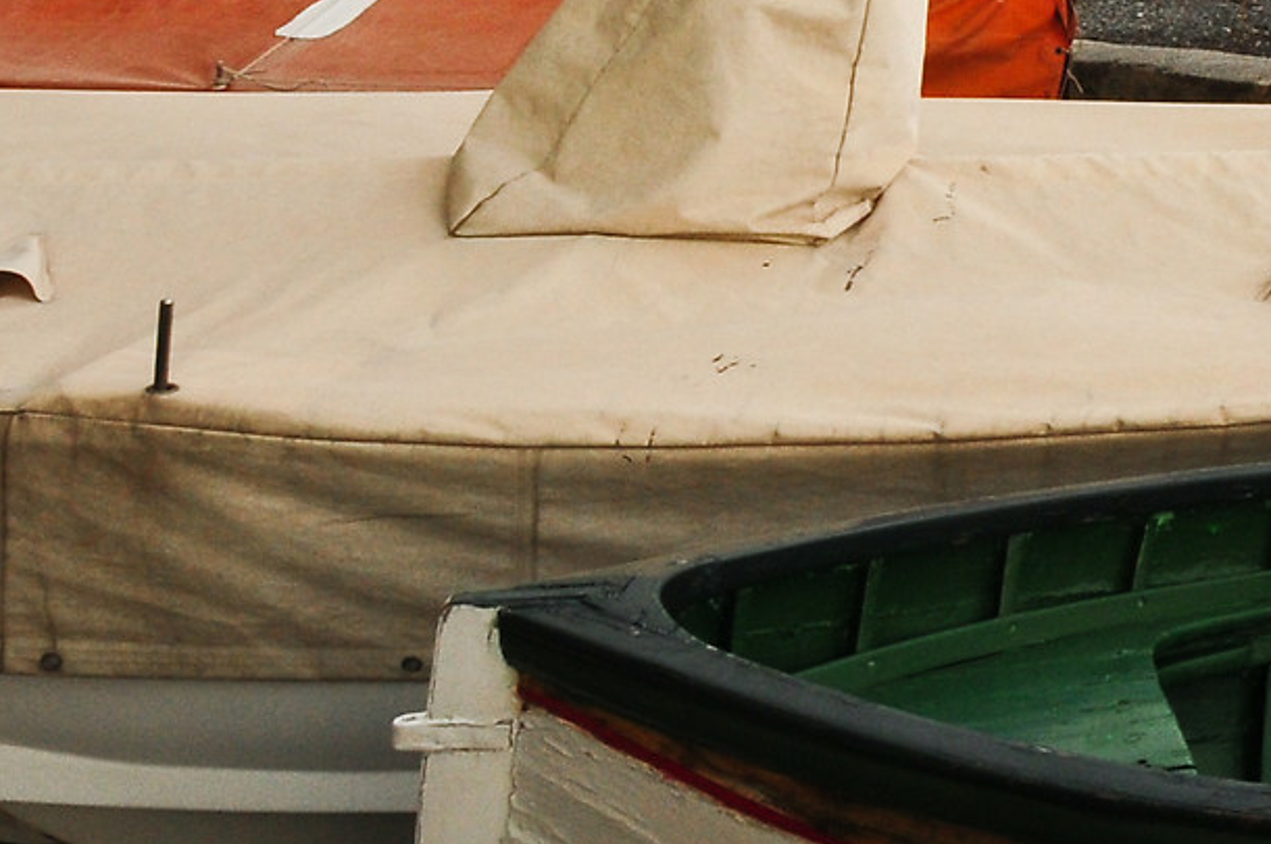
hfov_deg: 24.1
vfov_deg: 20.8
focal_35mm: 59
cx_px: 2044
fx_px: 2080
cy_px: -271
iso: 400
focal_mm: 10
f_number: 11
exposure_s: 1/125
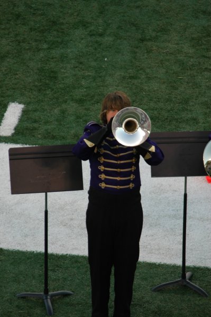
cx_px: 106
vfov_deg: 3.4
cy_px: 158
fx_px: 5284
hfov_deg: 2.3
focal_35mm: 600
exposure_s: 1/80
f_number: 5.6
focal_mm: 400
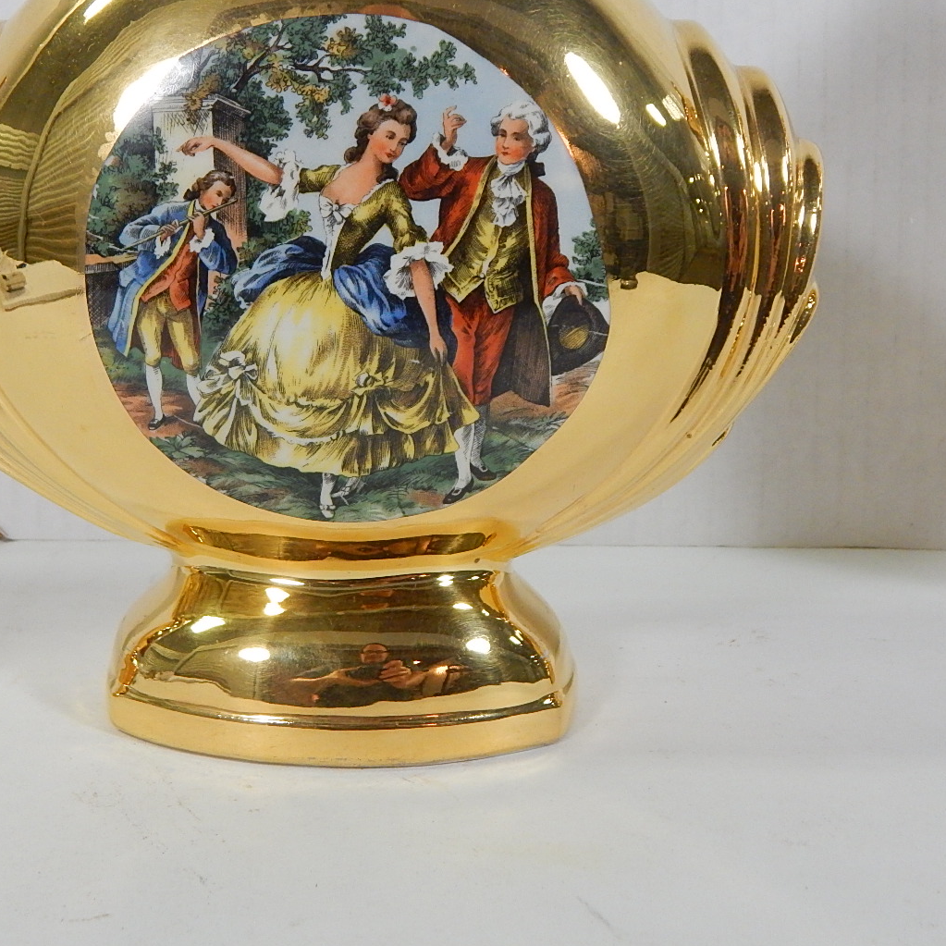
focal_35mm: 47
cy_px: 401
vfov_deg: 36.0
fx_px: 1453
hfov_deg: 35.8
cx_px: 327
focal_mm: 6.1
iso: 400
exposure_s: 1/125
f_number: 3.3
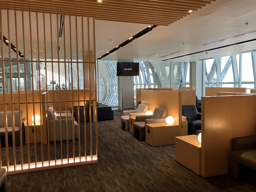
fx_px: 214
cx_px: 131
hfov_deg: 61.7
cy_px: 98
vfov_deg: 48.2
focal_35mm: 29
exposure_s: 1/50
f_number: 1.8
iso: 125
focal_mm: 3.99
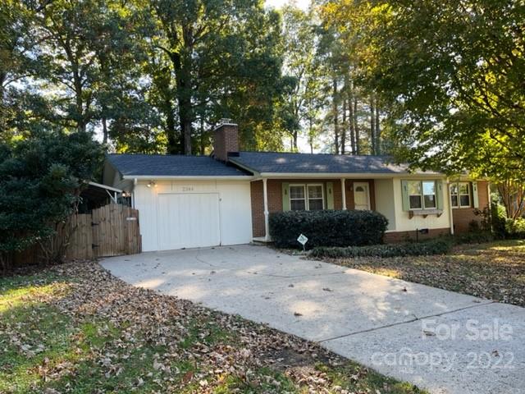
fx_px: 394
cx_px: 262
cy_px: 197
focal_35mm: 26
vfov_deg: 53.1
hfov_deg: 67.3
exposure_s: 1/202
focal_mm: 5.1
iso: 40
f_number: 1.6
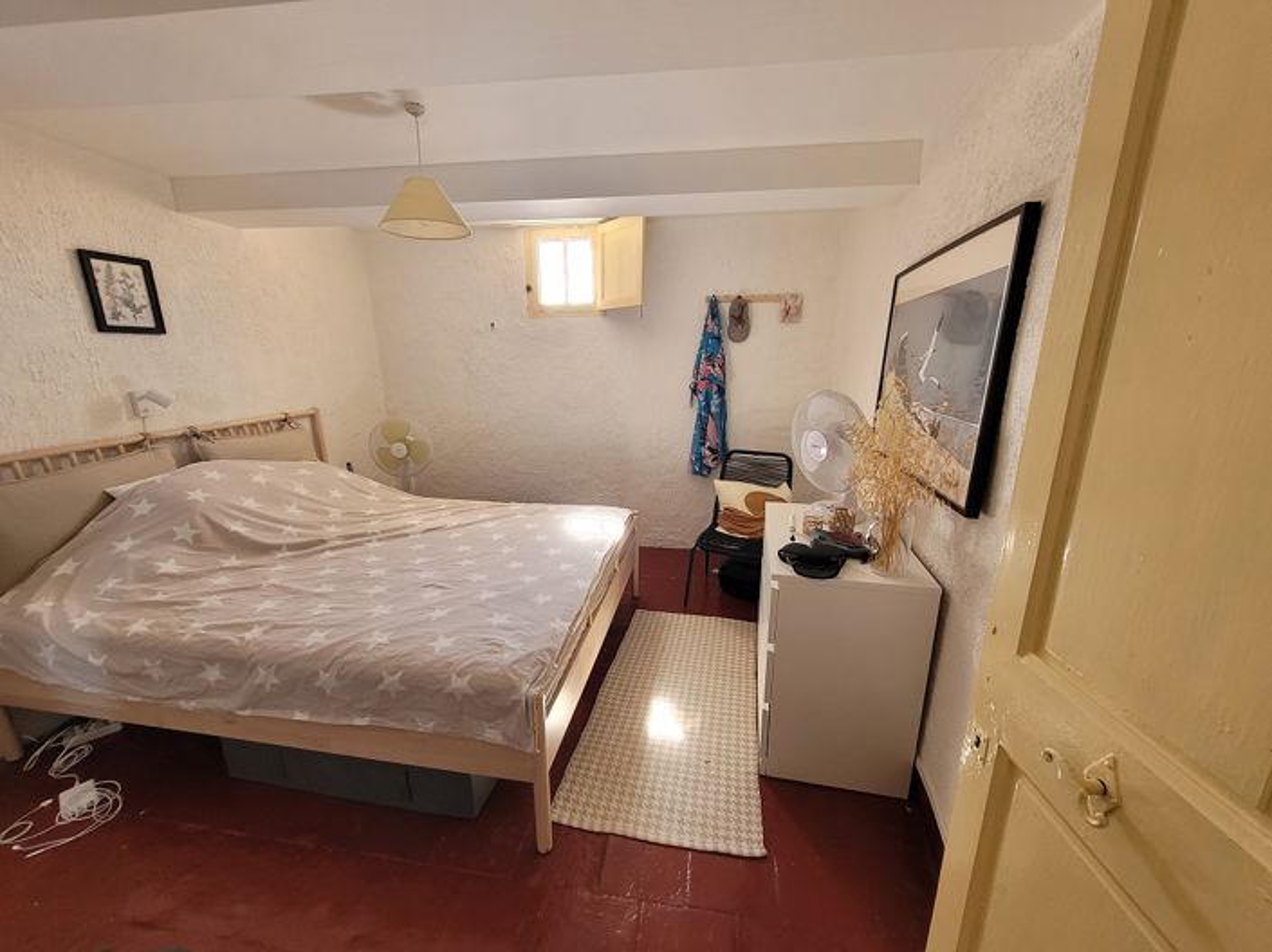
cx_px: 636
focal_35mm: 13
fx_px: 477
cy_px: 476
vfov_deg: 89.9
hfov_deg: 106.2
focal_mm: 1.74
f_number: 2.2
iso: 125
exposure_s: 1/50
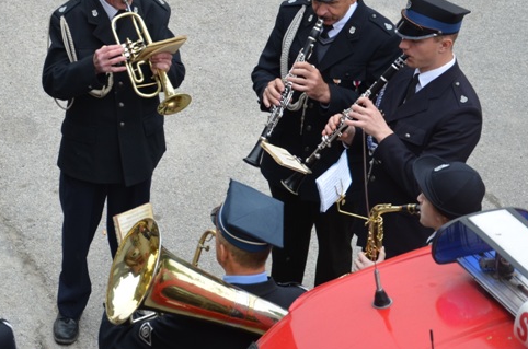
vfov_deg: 8.9
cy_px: 174
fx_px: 2239
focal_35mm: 153
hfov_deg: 13.3
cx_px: 47
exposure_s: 1/125
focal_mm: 48
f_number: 5.6
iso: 200
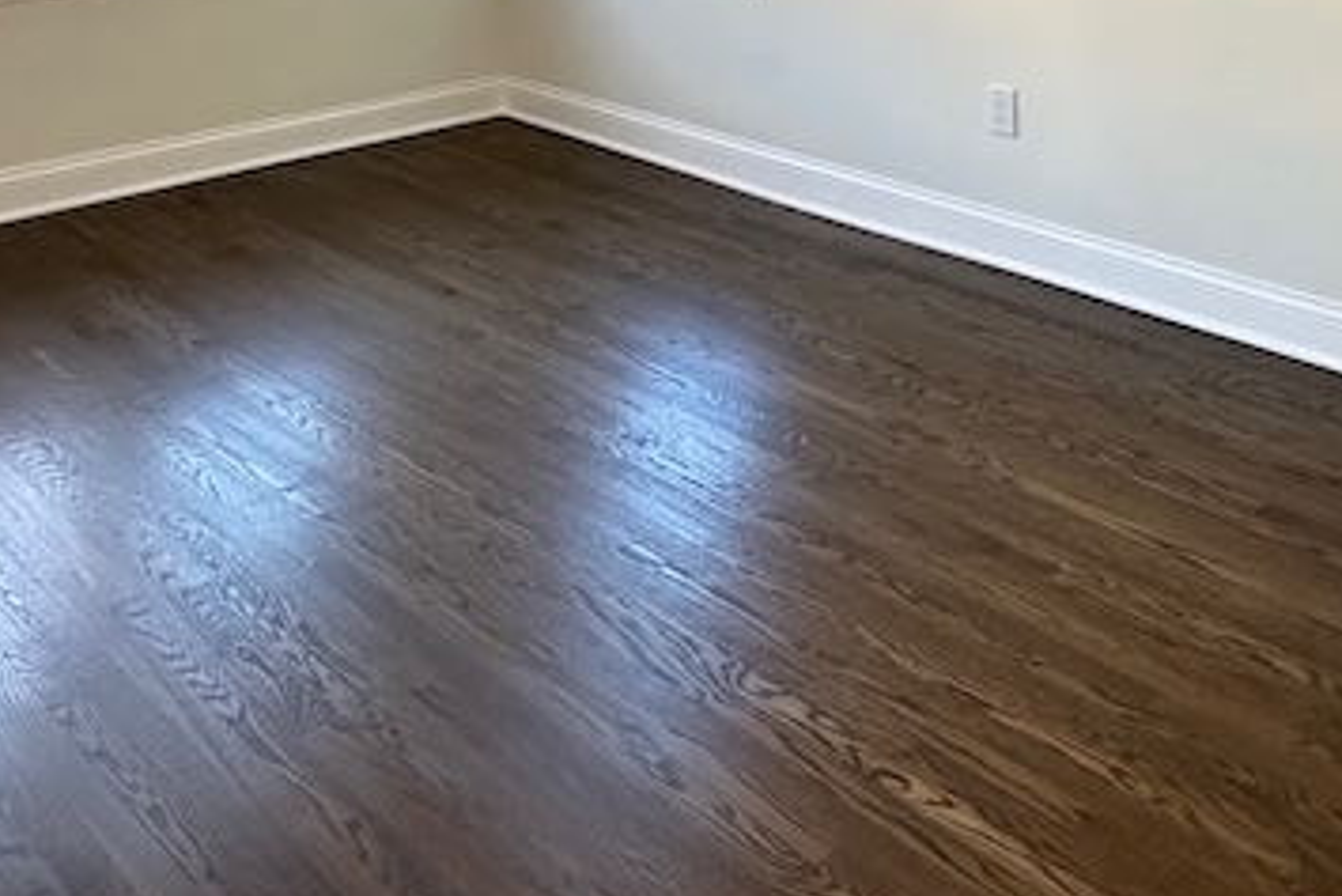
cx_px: 650
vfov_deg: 26.9
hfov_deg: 46.4
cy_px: -265
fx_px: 1566
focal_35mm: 42
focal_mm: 2.22
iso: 250
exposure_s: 1/120
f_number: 2.2
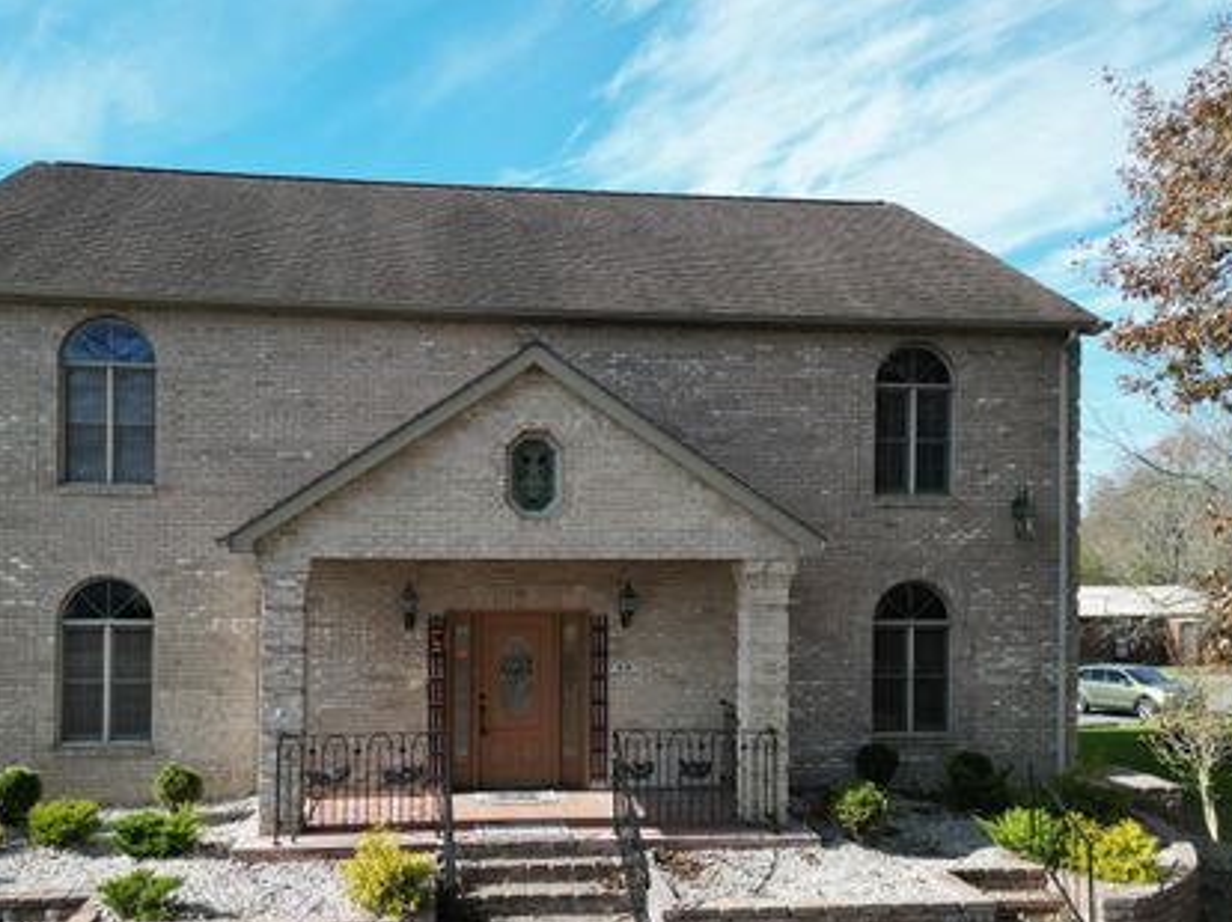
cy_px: 552
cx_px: 545
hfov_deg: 61.5
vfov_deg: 47.9
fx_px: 1032
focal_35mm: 29
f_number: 1.7
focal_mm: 6.72
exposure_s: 1/2000
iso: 200
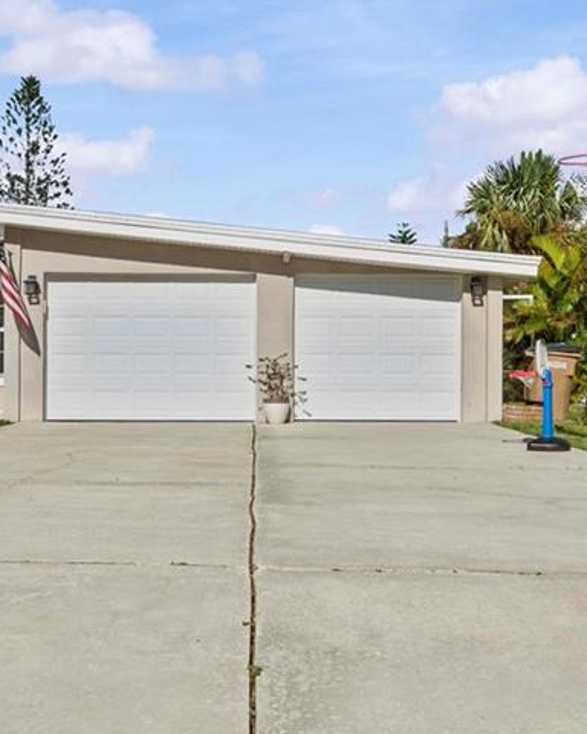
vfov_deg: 37.3
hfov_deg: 30.2
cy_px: 388
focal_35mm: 50
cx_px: 255
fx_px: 1086
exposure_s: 1/400
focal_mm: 16
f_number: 8
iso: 250
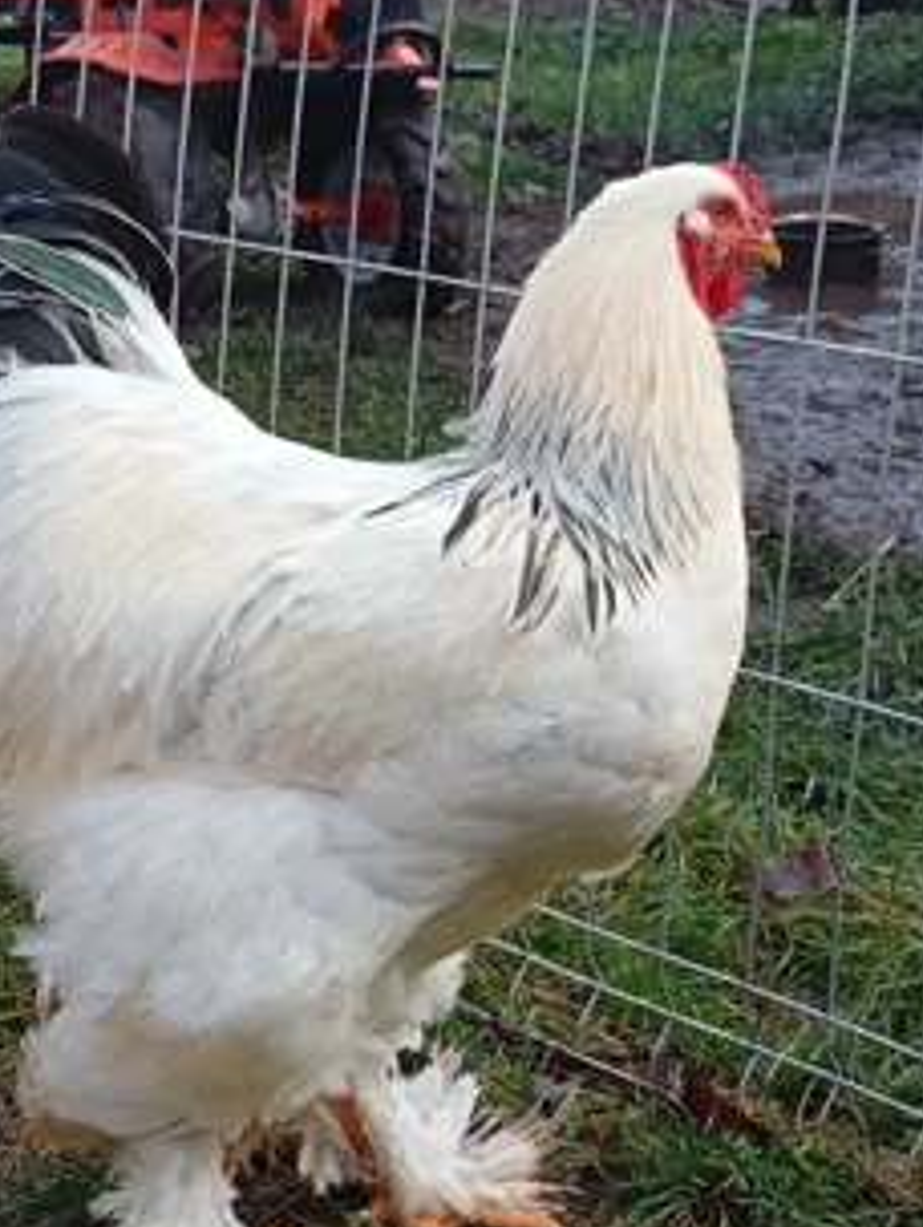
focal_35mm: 71
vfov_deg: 27.3
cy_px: 725
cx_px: 332
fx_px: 2519
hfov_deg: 20.7
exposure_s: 1/204
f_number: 1.8
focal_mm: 3.84
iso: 50
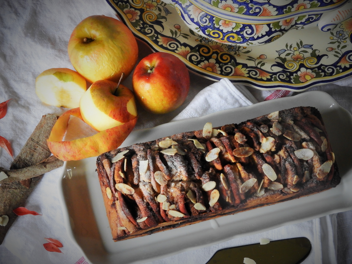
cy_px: 132
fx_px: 813
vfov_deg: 18.4
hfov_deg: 24.4
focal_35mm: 80
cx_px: 176
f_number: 4.5
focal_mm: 14.3
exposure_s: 1/15
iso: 640
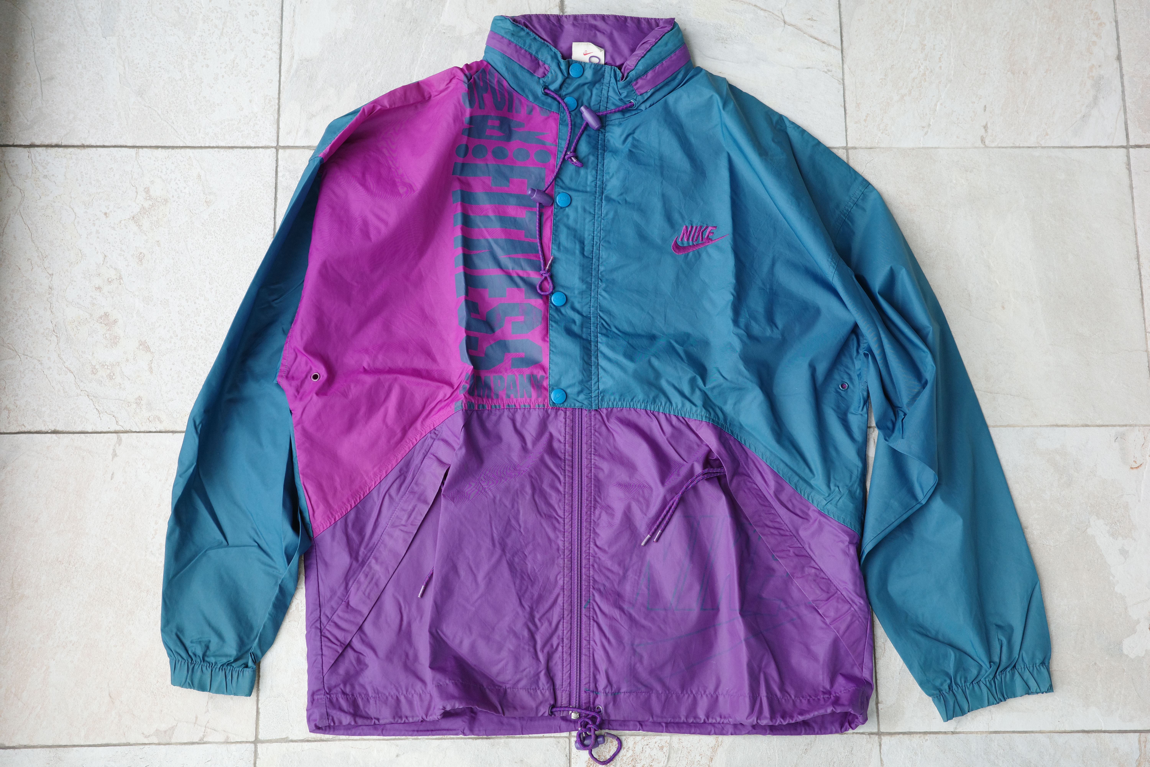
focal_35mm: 40
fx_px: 1278
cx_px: 575
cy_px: 384
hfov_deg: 48.5
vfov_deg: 33.4
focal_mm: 26
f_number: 3.2
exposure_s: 1/320
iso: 640
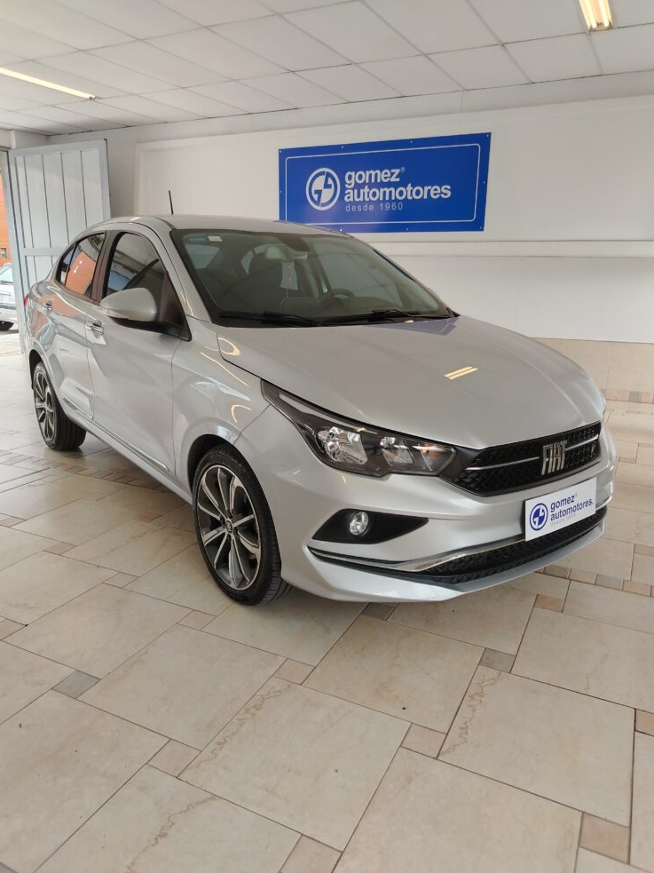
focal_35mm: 25
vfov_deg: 69.4
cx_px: 323
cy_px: 433
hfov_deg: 54.9
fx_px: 630
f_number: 1.75
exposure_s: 1/100
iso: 278
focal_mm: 5.25
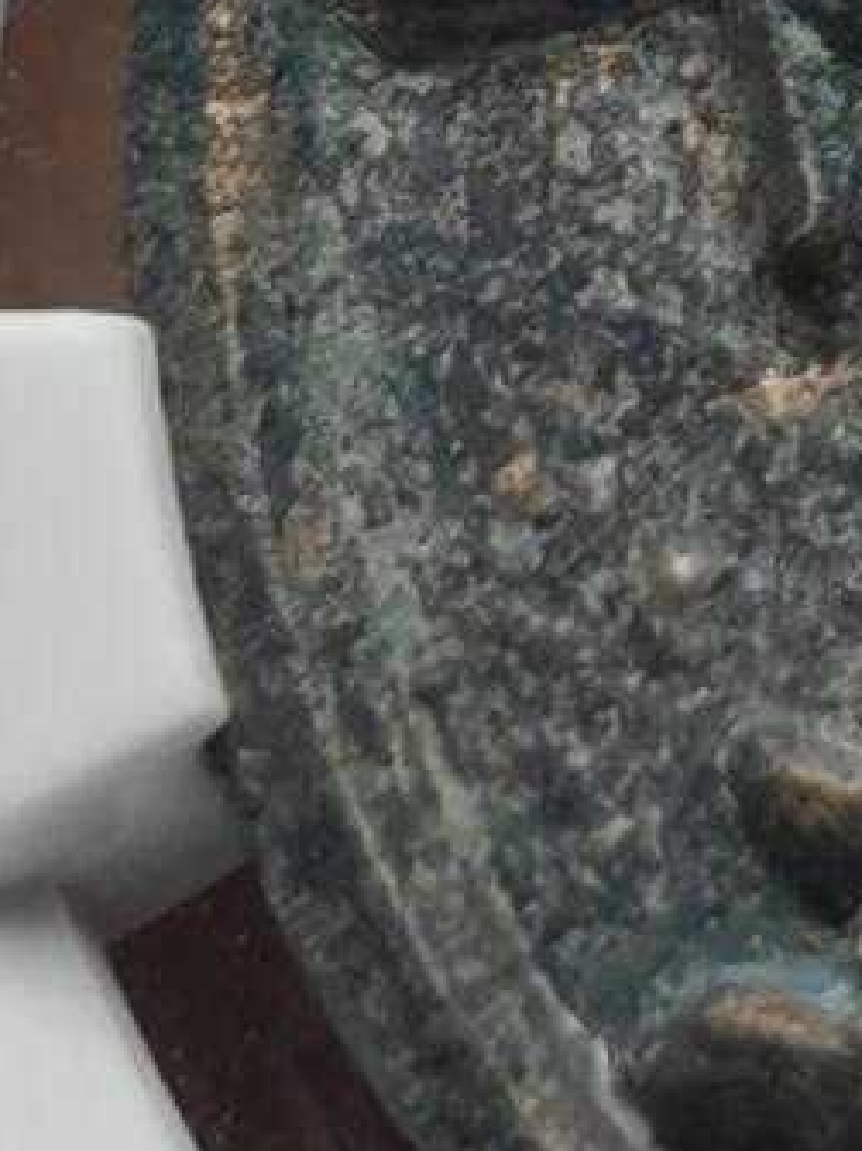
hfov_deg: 2.9
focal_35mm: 510
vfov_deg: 3.9
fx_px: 16944
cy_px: 179
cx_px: 1985
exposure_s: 1/140
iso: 50
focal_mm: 7.62
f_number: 1.6
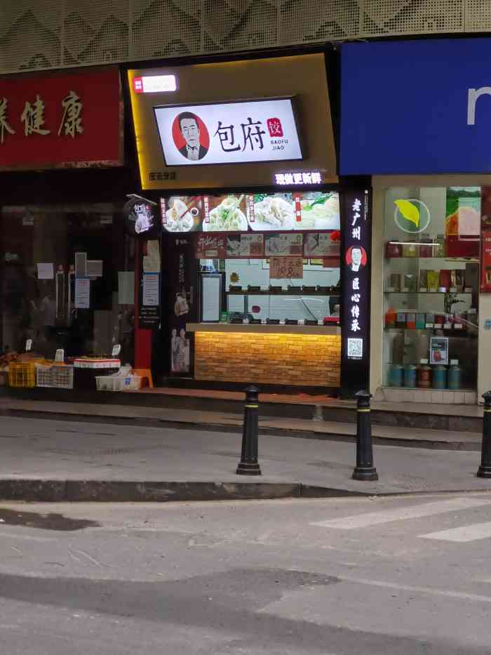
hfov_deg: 14.2
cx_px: 246
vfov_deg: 18.9
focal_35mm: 104
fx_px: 1966
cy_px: 328
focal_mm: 7.48
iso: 64
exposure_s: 1/100
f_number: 2.4
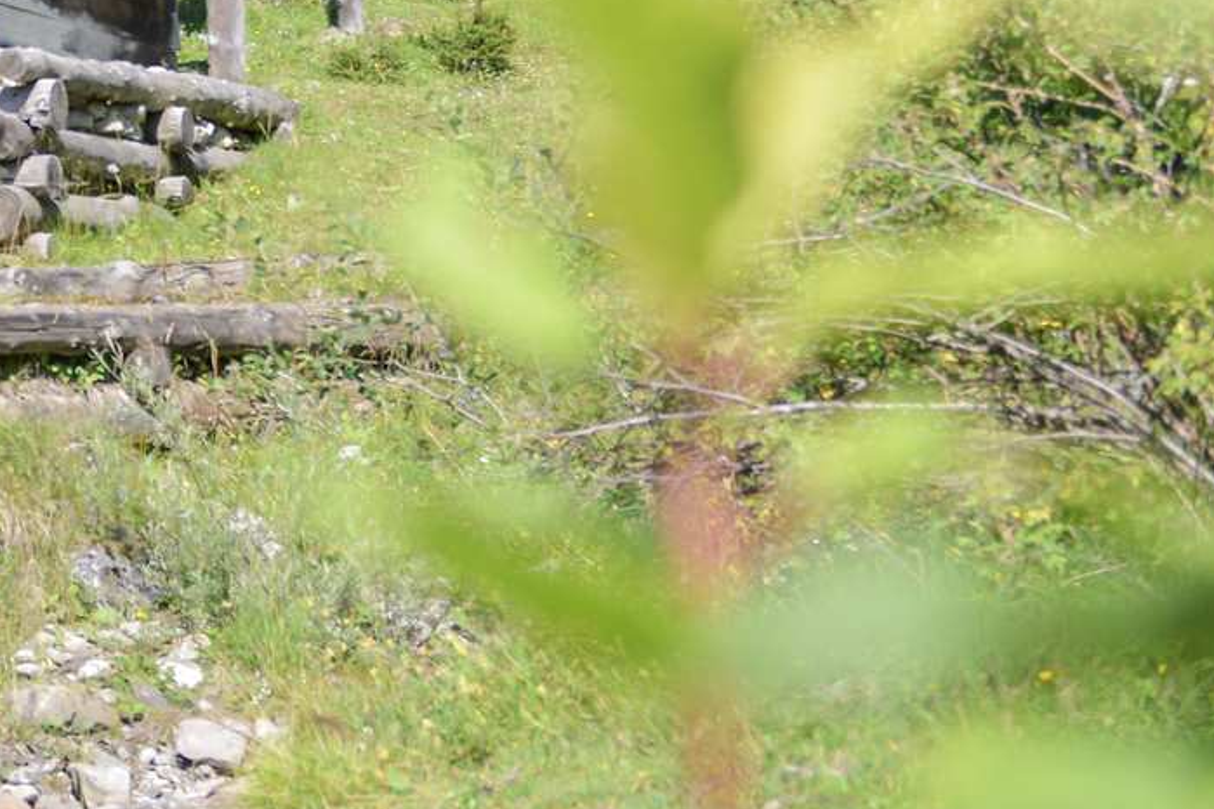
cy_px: -74
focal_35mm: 83
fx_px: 2799
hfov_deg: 22.0
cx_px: -361
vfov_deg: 16.0
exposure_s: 1/640
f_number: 2.8
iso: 400
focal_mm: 29
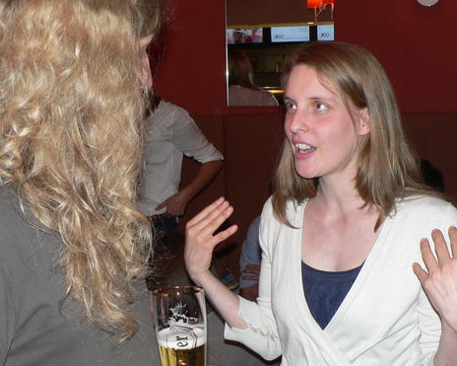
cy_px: 220
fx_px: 717
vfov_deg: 28.5
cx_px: 225
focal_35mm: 53
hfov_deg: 35.4
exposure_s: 1/60
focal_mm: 6
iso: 80
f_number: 2.8
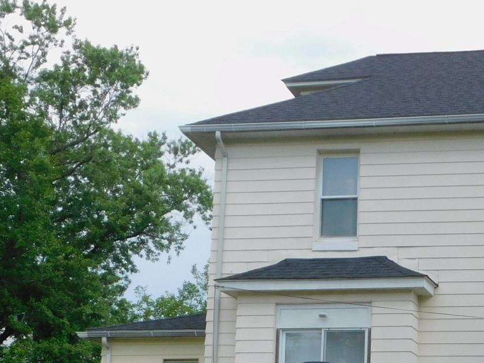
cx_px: 439
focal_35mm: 88
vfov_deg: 16.6
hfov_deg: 21.7
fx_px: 1230
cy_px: 310
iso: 125
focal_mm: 6.3
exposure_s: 1/640
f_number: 3.5
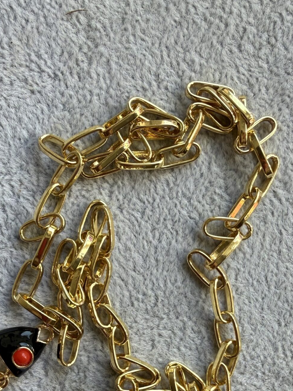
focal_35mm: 47
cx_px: 88
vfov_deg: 37.2
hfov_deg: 30.5
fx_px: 531
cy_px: 368
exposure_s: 1/177
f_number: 2.2
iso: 40
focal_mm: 2.22
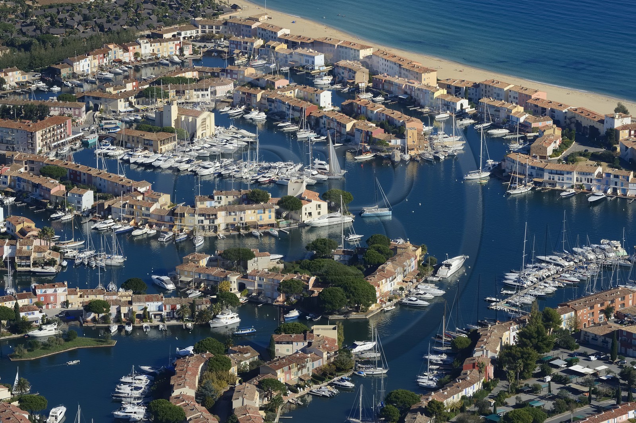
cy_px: 212
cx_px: 318
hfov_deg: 13.7
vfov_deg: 9.1
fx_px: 2649
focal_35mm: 150
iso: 800
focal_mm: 150
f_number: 13
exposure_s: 1/1250
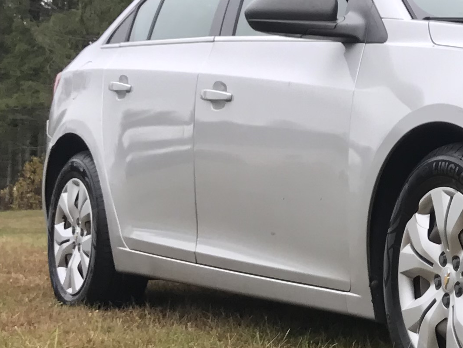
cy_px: 122
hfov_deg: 17.2
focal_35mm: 106
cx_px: 643
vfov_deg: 13.9
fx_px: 1418
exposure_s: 1/120
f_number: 1.8
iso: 32
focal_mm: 3.99
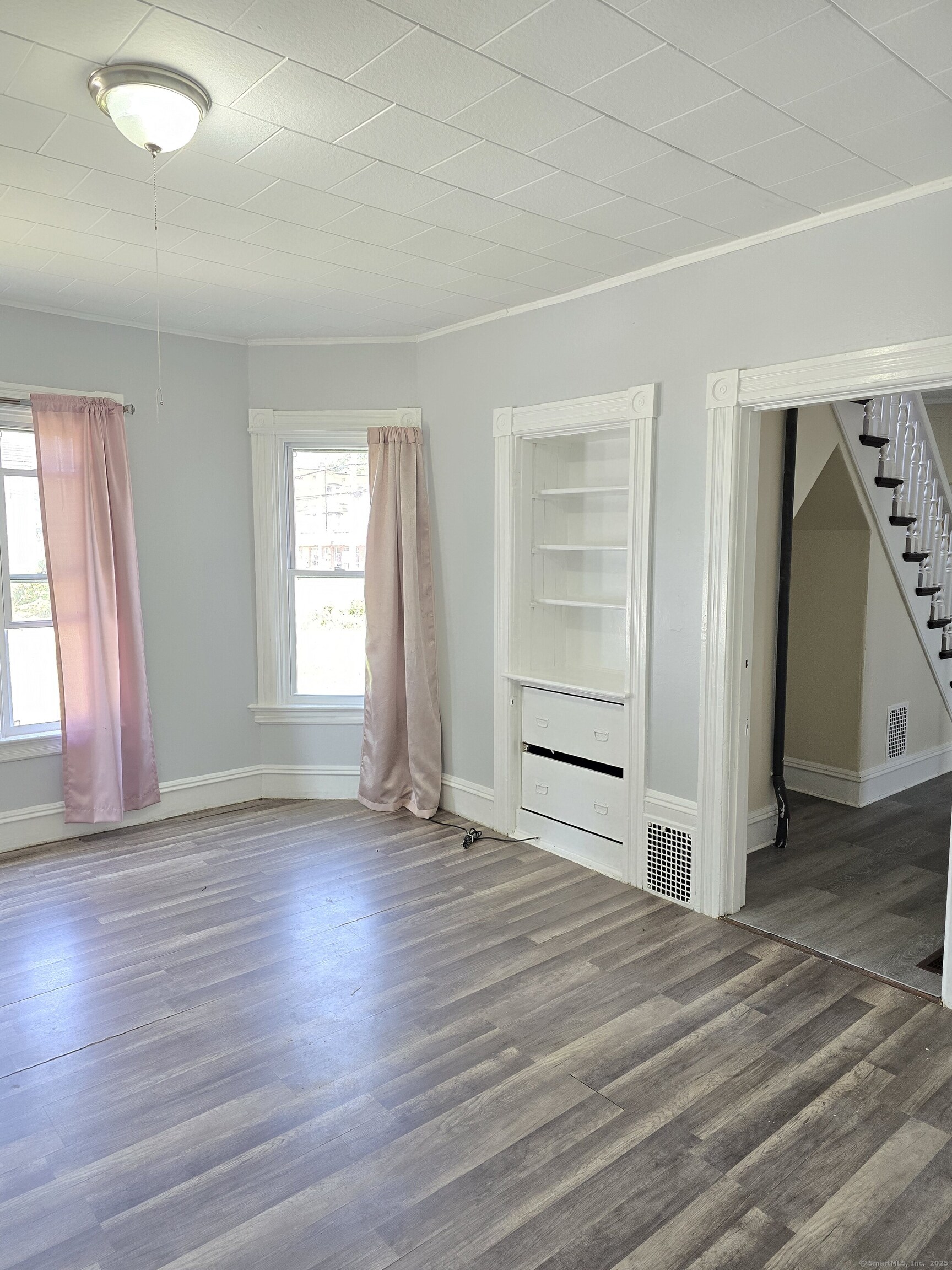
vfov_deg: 73.9
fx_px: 843
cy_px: 635
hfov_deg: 58.9
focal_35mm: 23
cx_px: 476
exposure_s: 1/120
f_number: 1.7
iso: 250
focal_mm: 6.3
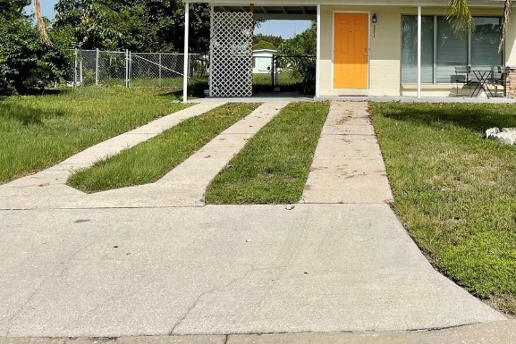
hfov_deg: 39.9
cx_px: 391
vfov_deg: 27.2
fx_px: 688
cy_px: 41
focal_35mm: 48
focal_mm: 5.1
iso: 32
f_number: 1.6
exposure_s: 1/5128
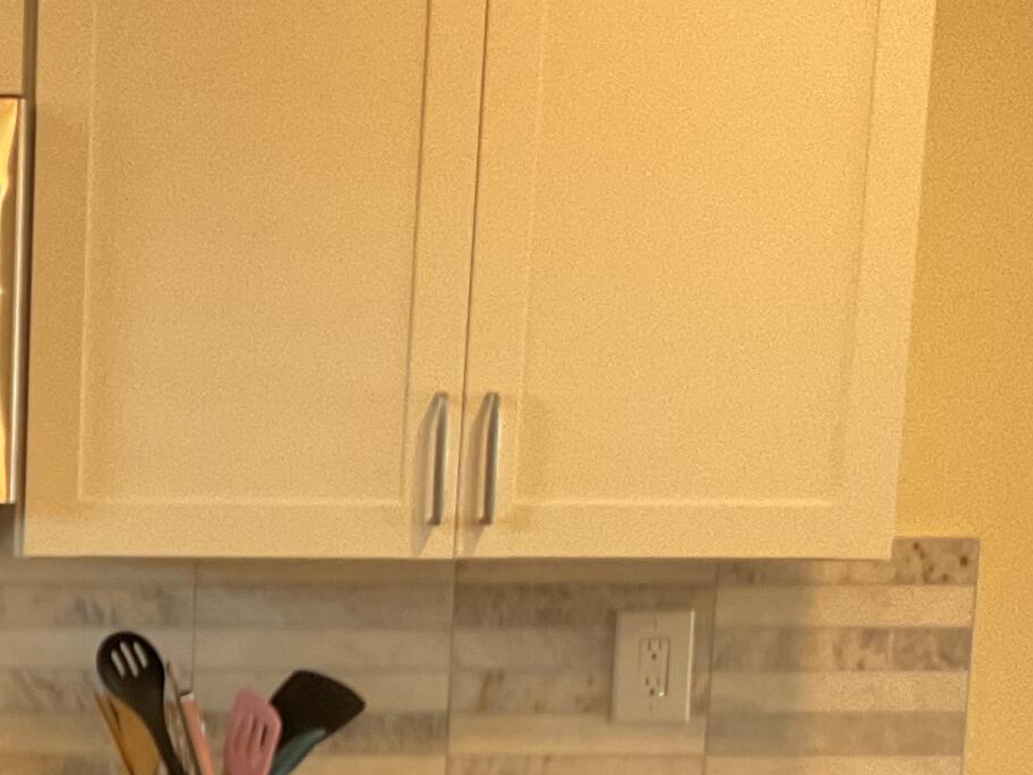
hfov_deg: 19.6
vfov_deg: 15.1
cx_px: -165
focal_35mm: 95
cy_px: 887
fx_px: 2835
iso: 250
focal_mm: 3
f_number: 1.8
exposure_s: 1/60
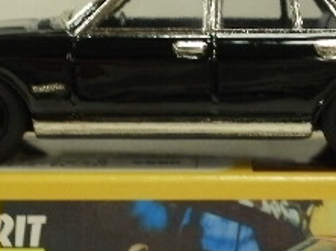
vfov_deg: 11.6
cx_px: 201
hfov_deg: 15.5
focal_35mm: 127
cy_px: 219
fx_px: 1231
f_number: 4
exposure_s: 1/15
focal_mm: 7.7
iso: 125
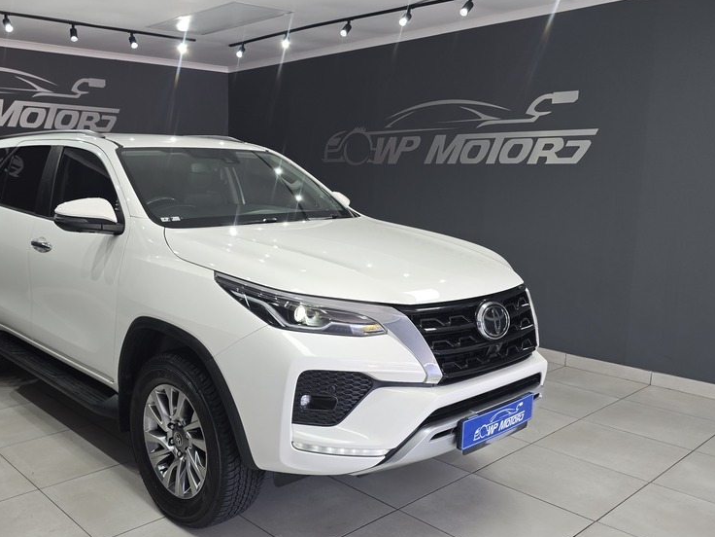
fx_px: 661
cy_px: 276
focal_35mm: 32
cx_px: 228
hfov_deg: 55.4
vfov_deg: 44.2
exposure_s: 1/100
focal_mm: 6.3
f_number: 1.7
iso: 50
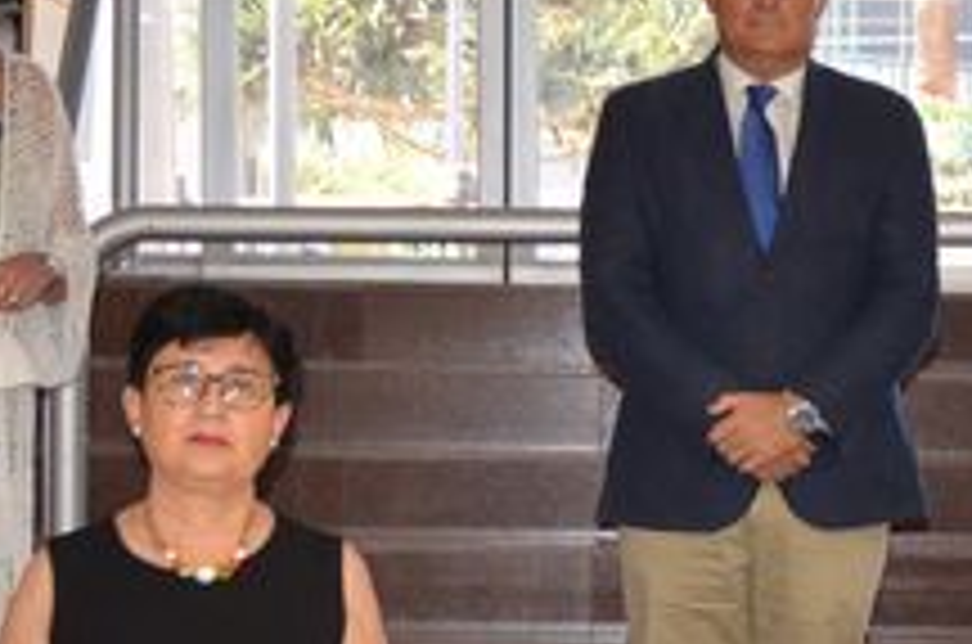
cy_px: 565
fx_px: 5092
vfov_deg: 7.2
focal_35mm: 189
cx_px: 1318
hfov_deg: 10.6
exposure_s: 1/80
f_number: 4.2
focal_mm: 32
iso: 400
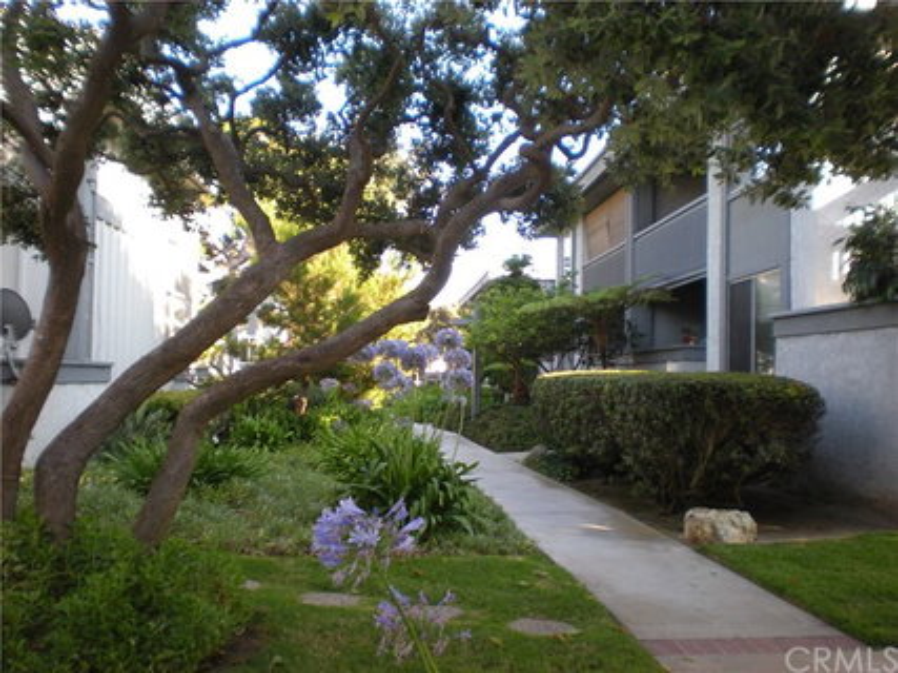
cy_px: 336
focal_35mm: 38
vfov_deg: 37.7
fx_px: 986
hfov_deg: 49.0
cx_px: 449
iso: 89
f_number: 3.1
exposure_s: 1/103
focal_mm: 6.3
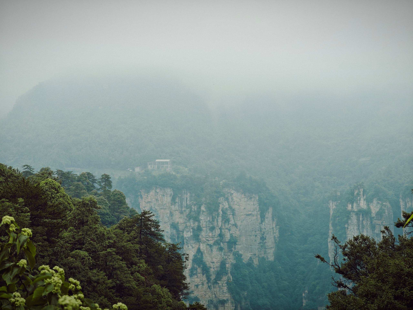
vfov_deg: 12.3
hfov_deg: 16.4
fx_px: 1432
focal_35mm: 120
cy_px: 155
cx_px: 206
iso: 50
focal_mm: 19.4
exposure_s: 1/292
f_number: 2.5
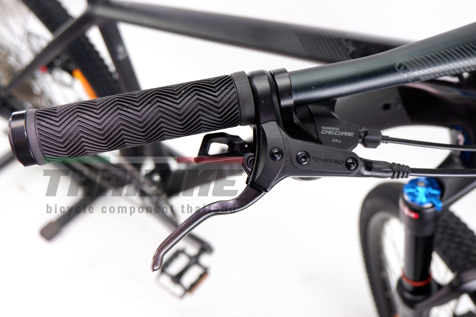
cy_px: 158
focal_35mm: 36
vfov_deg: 36.9
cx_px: 238
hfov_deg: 53.1
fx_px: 476
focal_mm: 24.9
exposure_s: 1/58
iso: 200
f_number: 4.4
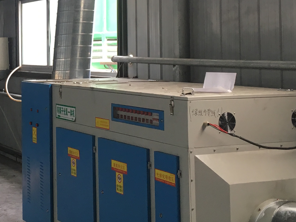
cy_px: 37
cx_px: 32
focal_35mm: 77
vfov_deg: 18.9
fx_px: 658
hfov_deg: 24.6
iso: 40
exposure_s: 1/33
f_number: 2.2
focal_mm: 4.15
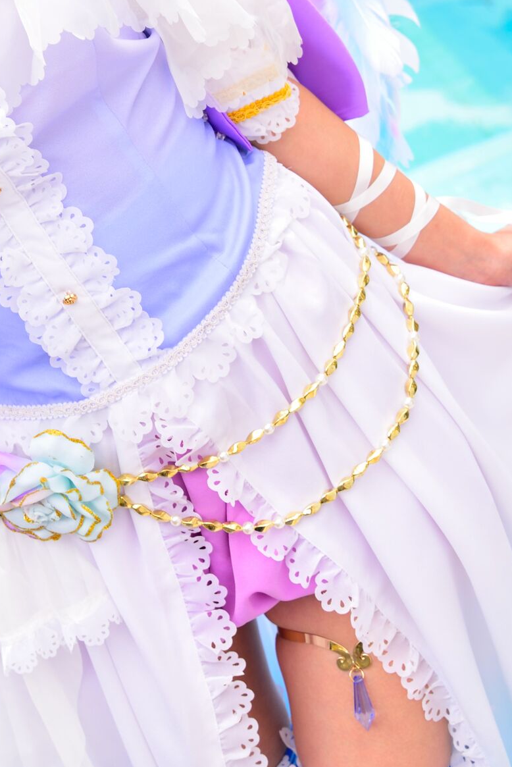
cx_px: 3
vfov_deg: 24.4
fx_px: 1726
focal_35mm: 81
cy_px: 84
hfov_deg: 16.5
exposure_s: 1/125
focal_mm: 35
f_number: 5
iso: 320
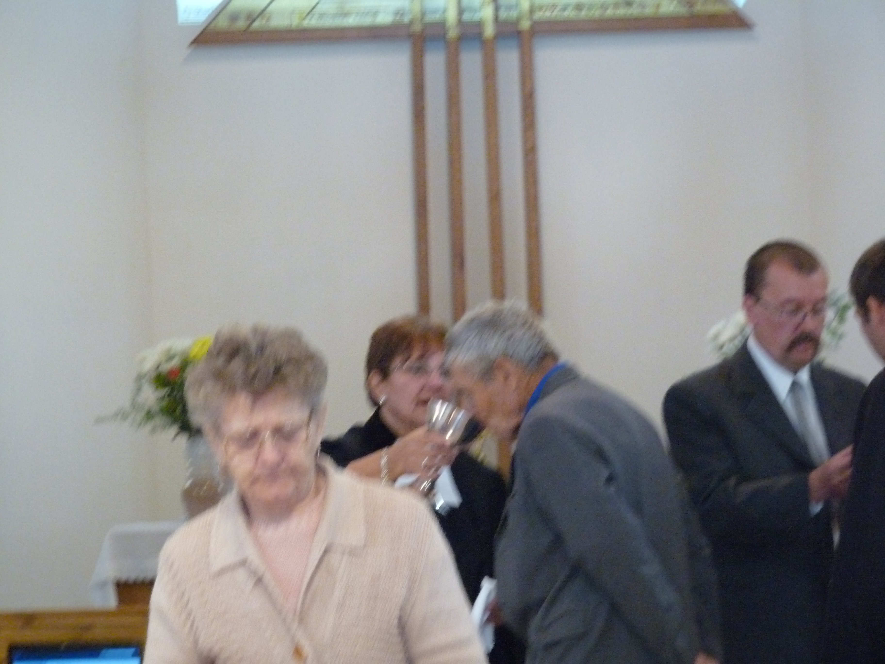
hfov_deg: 11.5
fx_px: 4397
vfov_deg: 8.6
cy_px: 332
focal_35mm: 172
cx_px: 442
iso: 800
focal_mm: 30.5
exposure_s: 1/40
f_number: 3.7
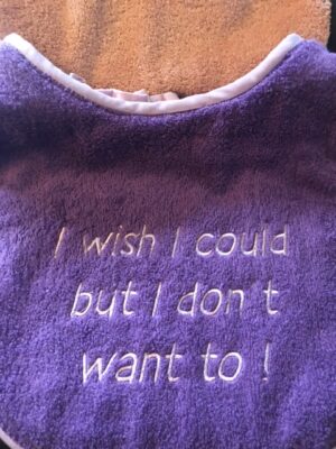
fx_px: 375
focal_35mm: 29
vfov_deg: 61.7
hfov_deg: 48.2
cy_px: 224
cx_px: 168
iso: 160
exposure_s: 1/8
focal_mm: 4.15
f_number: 2.2
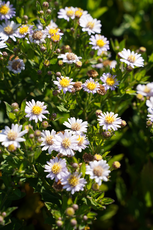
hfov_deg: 18.2
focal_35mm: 75
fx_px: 478
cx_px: 76
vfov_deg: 27.0
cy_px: 115
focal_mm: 75
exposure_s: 1/250
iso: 100
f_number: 7.1
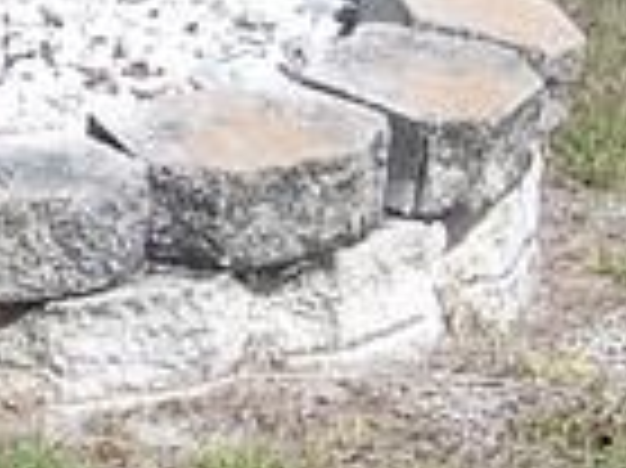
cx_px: -203
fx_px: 4788
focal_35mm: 265
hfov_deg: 7.4
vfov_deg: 5.6
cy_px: 58
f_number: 4
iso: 64
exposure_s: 1/500
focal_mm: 5.85
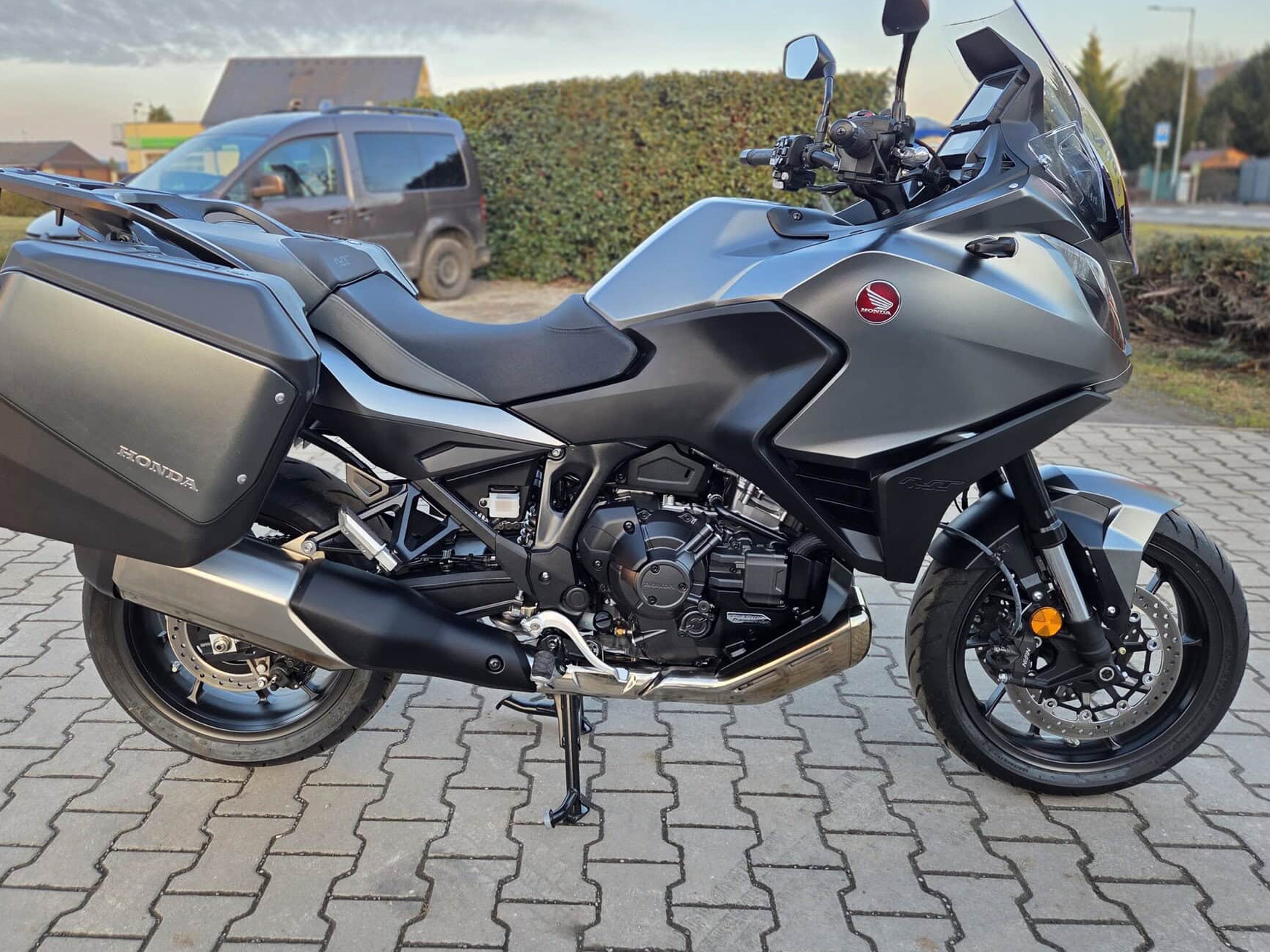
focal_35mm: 27
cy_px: 409
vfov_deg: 51.2
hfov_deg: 65.2
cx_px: 573
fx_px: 990
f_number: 1.8
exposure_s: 1/180
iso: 80
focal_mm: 5.4
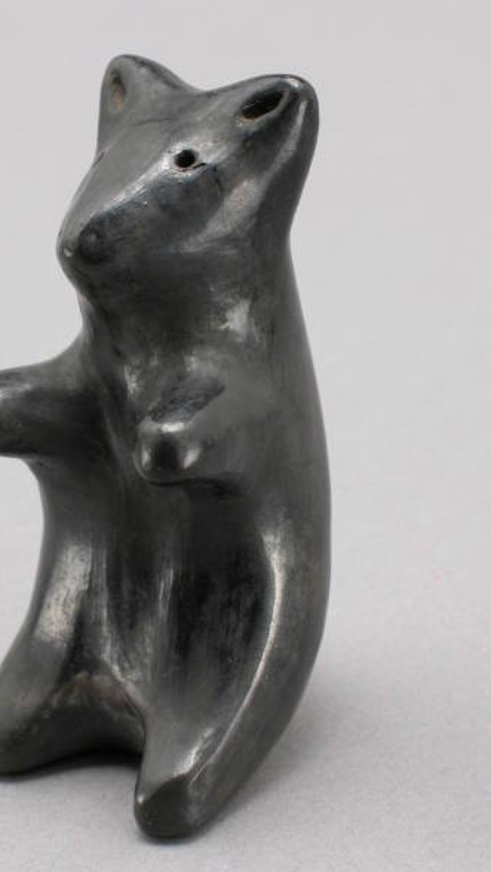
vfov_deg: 20.4
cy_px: 395
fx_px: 2429
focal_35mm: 105
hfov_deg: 11.5
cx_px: 162
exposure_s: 1/3.6
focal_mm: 21.4
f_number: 7.6
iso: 100
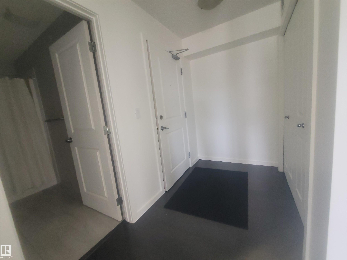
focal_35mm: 13
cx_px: 174
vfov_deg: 89.9
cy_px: 130
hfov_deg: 106.2
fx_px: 130
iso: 320
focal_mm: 2.2
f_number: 2.2
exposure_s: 1/60
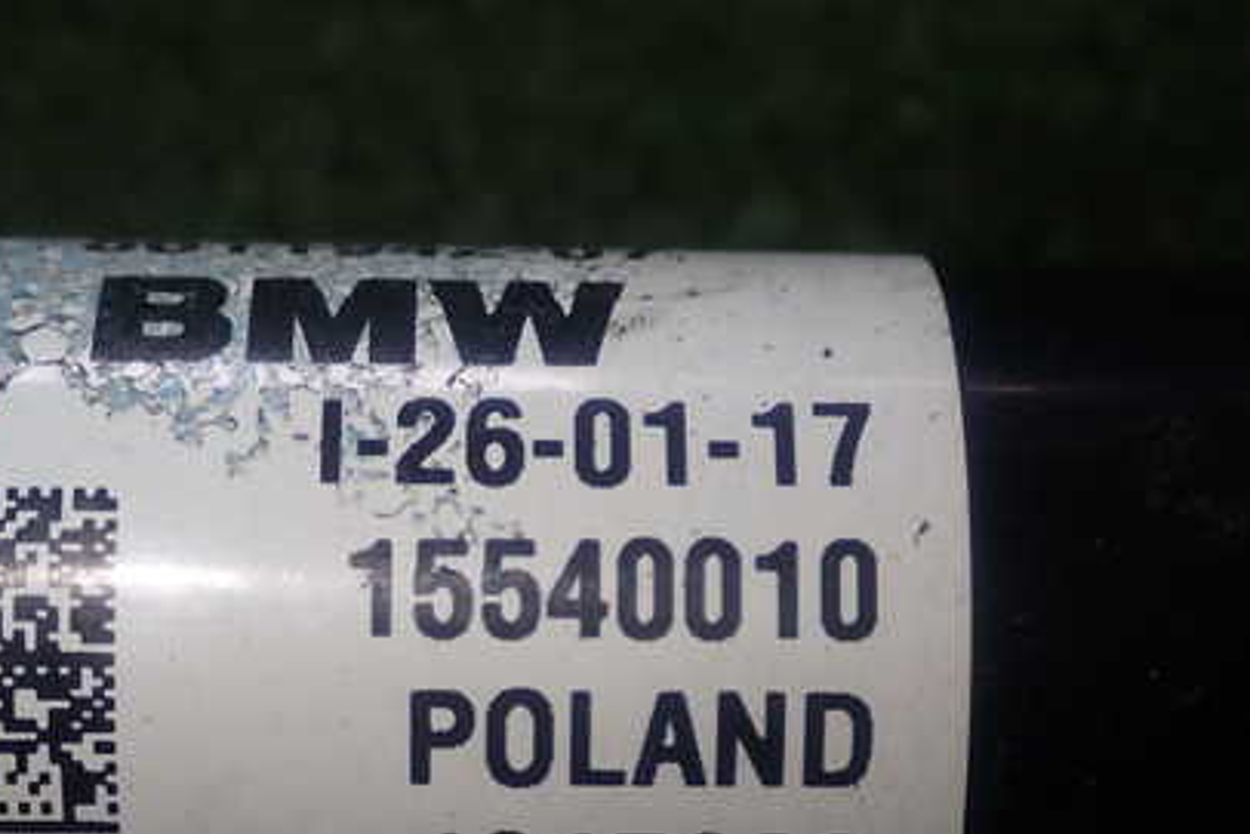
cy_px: 615
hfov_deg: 24.4
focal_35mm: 83
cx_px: 443
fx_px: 2883
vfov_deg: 16.4
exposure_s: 1/100
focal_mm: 9.65
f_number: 3.3
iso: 160
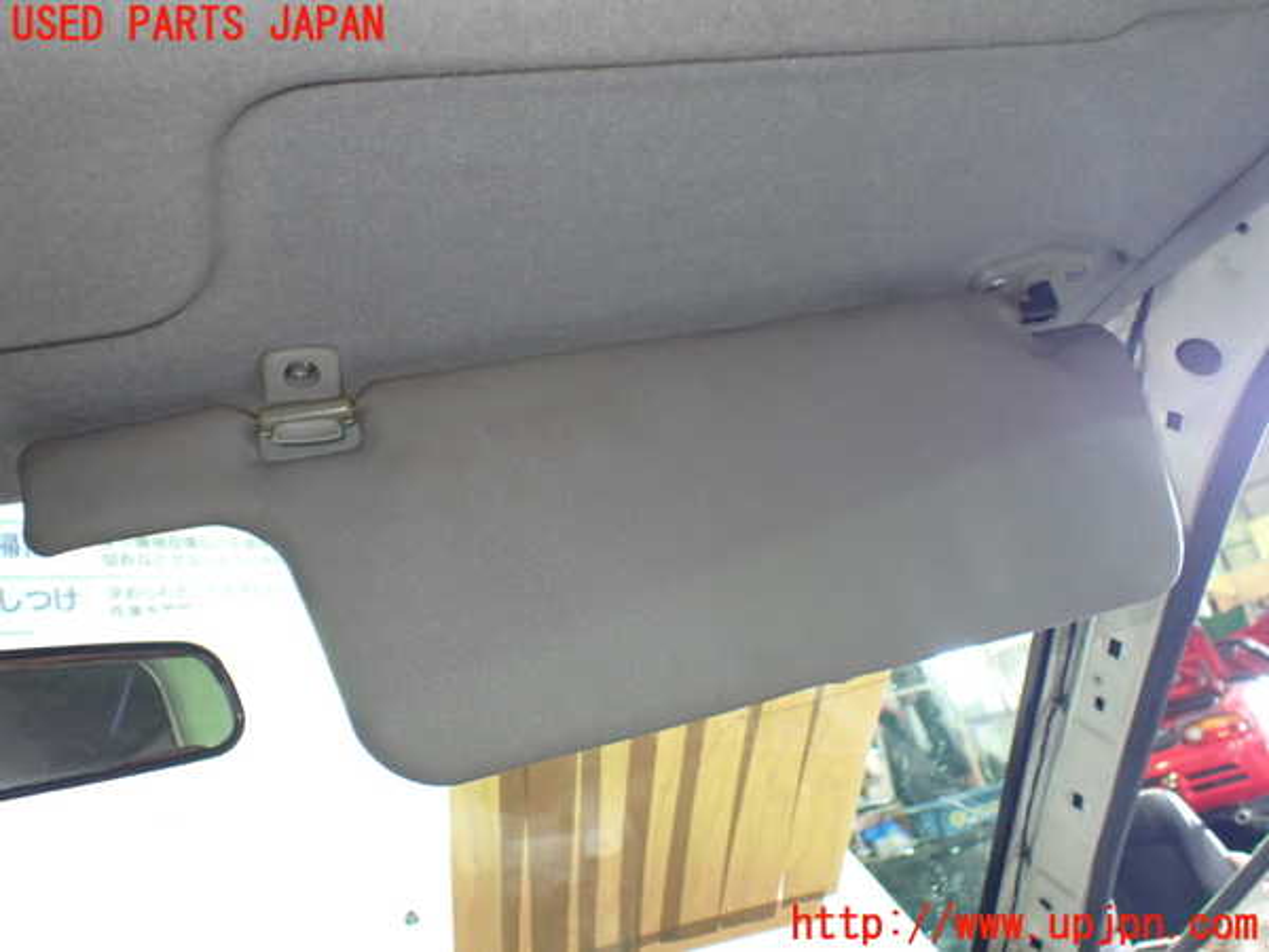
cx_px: 634
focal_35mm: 30
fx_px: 1100
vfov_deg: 46.8
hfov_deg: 60.0
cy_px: 476
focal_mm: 5.4
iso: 800
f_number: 2.3
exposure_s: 1/30
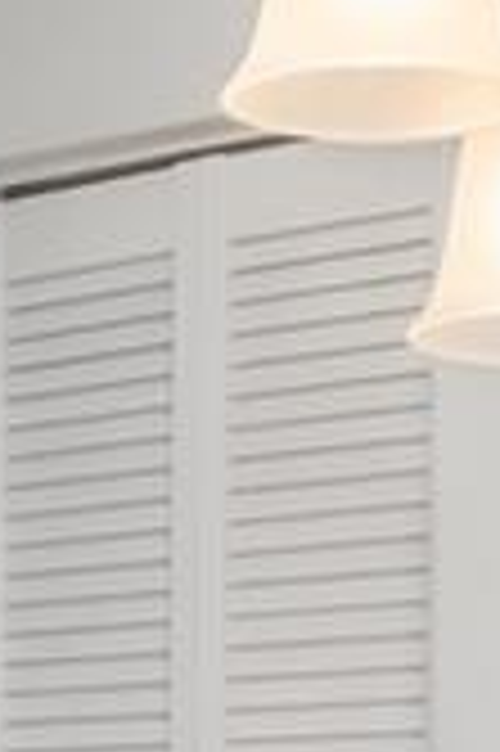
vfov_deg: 14.0
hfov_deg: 9.5
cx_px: 225
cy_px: 797
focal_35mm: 144
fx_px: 3006
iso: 250
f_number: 9
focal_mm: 10
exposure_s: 1/2
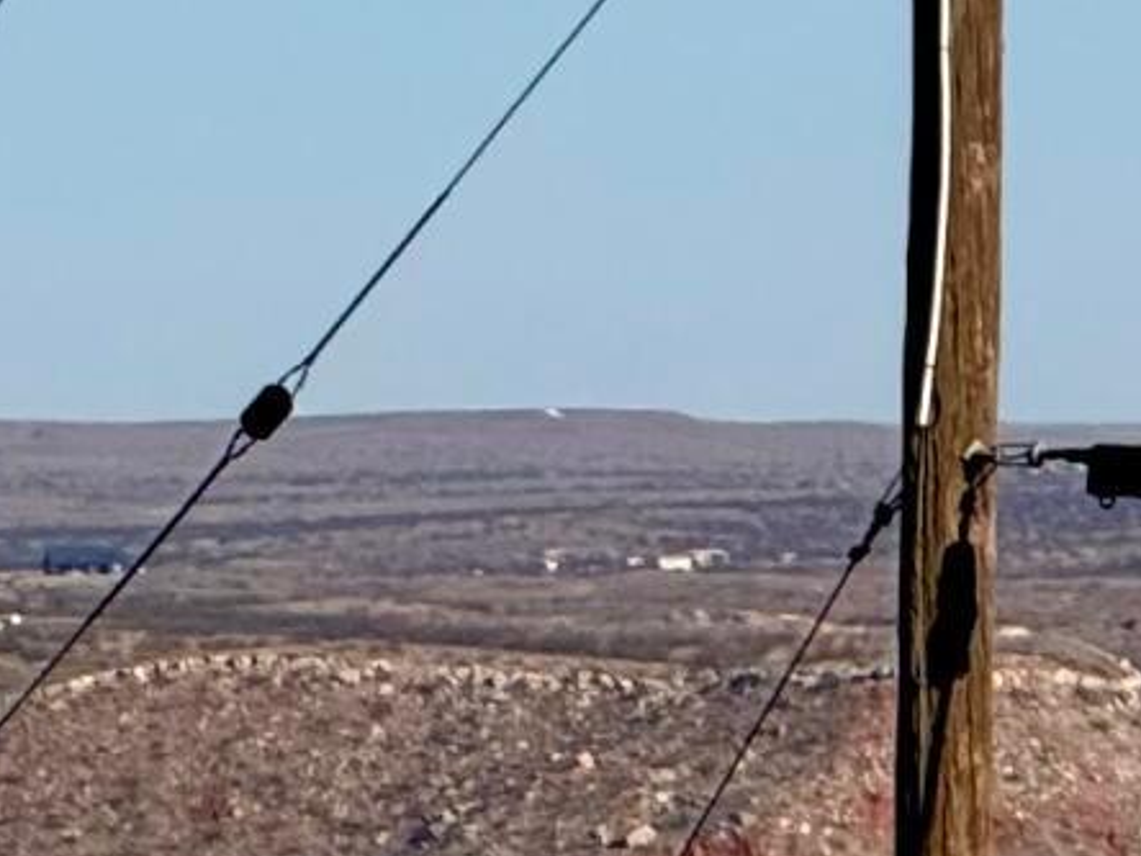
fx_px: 26699
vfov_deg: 1.8
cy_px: 1074
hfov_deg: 2.4
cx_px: -617
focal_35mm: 810
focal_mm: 15.66
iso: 50
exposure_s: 1/2933
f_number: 2.8
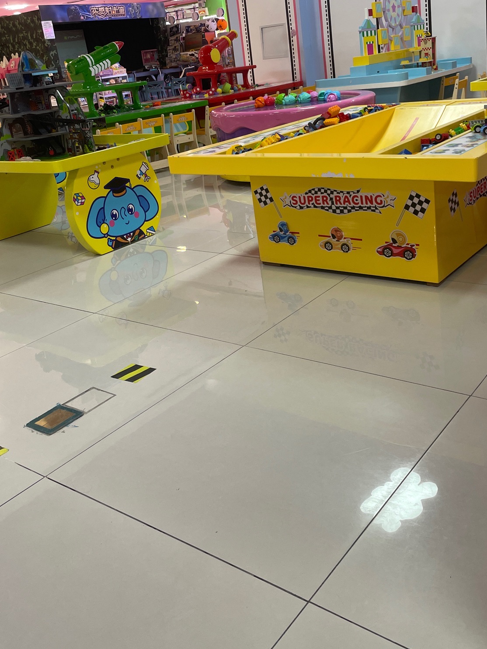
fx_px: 657
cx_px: 279
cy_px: 250
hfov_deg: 40.6
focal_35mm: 35
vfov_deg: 52.2
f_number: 1.6
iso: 100
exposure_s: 1/100
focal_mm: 4.2
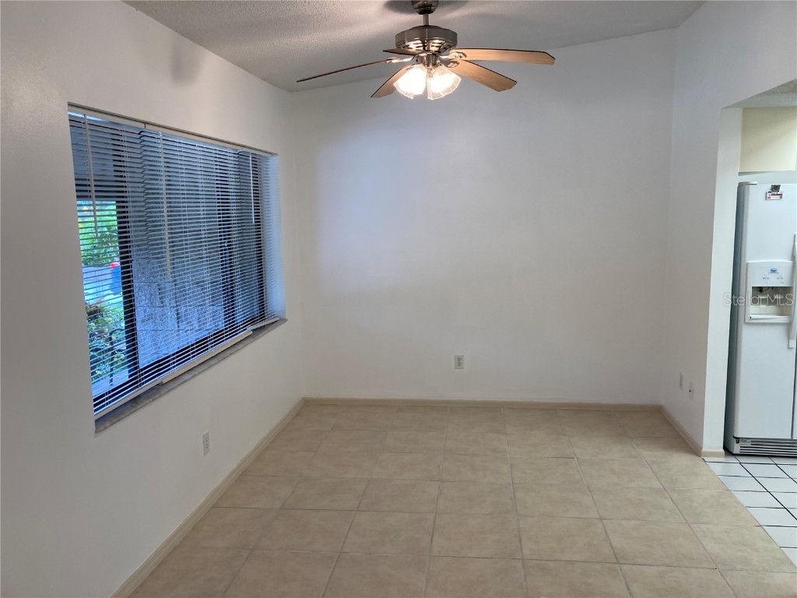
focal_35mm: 28
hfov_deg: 63.4
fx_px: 645
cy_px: 299
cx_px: 398
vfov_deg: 49.7
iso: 50
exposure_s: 1/60
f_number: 1.8
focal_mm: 3.99
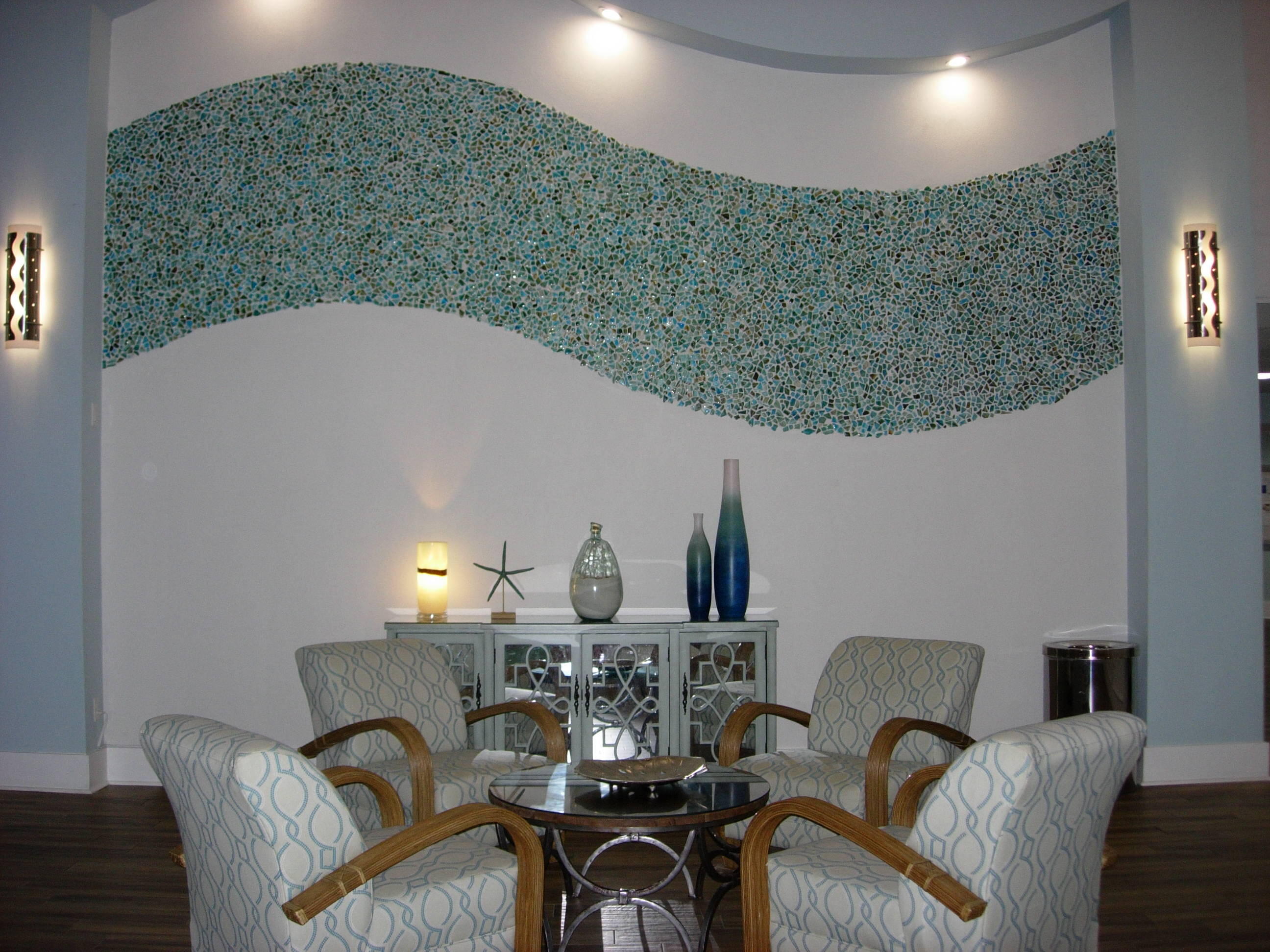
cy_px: 476
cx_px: 635
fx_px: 1394
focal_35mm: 38
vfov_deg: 37.7
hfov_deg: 49.0
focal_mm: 7.8
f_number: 2.8
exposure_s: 1/71.8
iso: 89
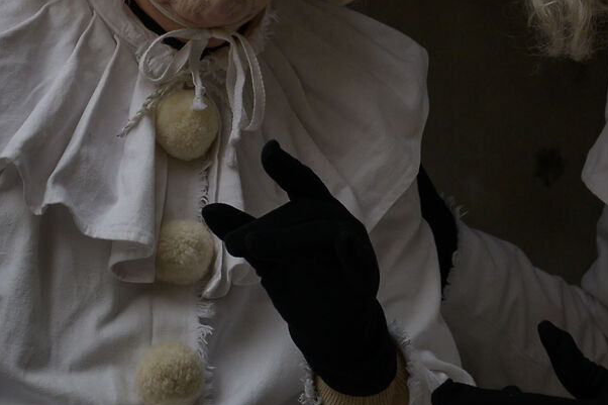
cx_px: 500
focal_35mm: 279
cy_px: -115
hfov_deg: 7.4
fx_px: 4710
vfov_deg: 4.9
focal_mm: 70
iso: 320
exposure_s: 1/640
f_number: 5
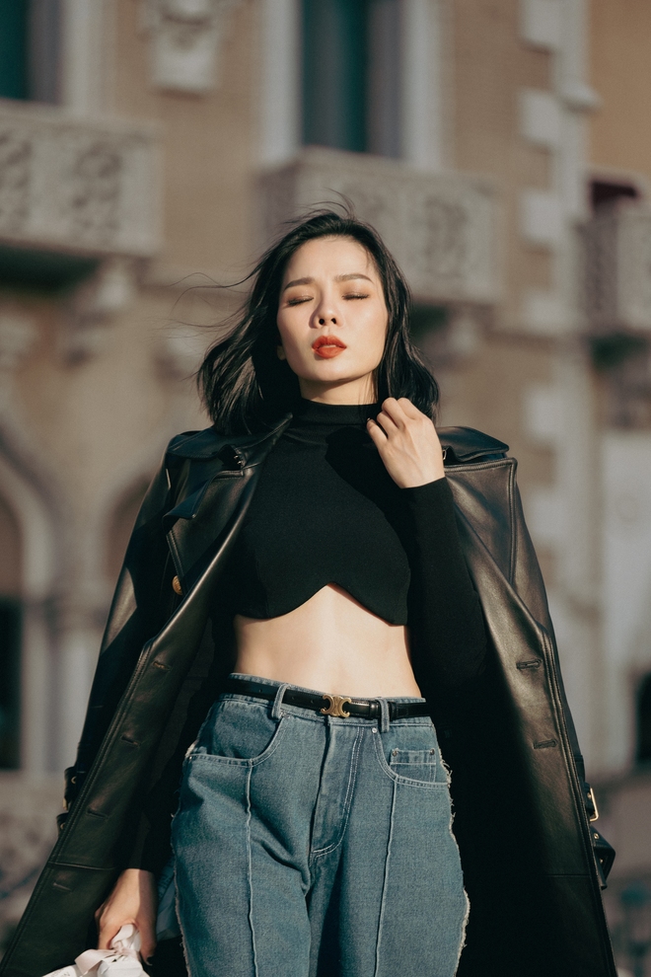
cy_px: 488
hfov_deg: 7.7
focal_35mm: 179
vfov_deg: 11.5
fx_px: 4855
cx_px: 326
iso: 160
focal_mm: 119.2
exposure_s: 1/800
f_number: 2.8
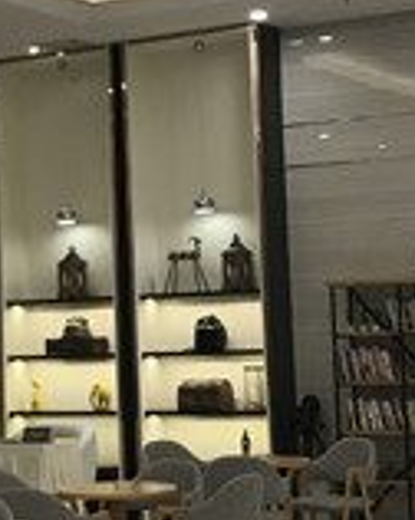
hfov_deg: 14.7
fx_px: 1600
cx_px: 72
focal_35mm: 104
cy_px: 240
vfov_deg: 18.5
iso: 25
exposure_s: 1/33
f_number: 1.8
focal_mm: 3.99
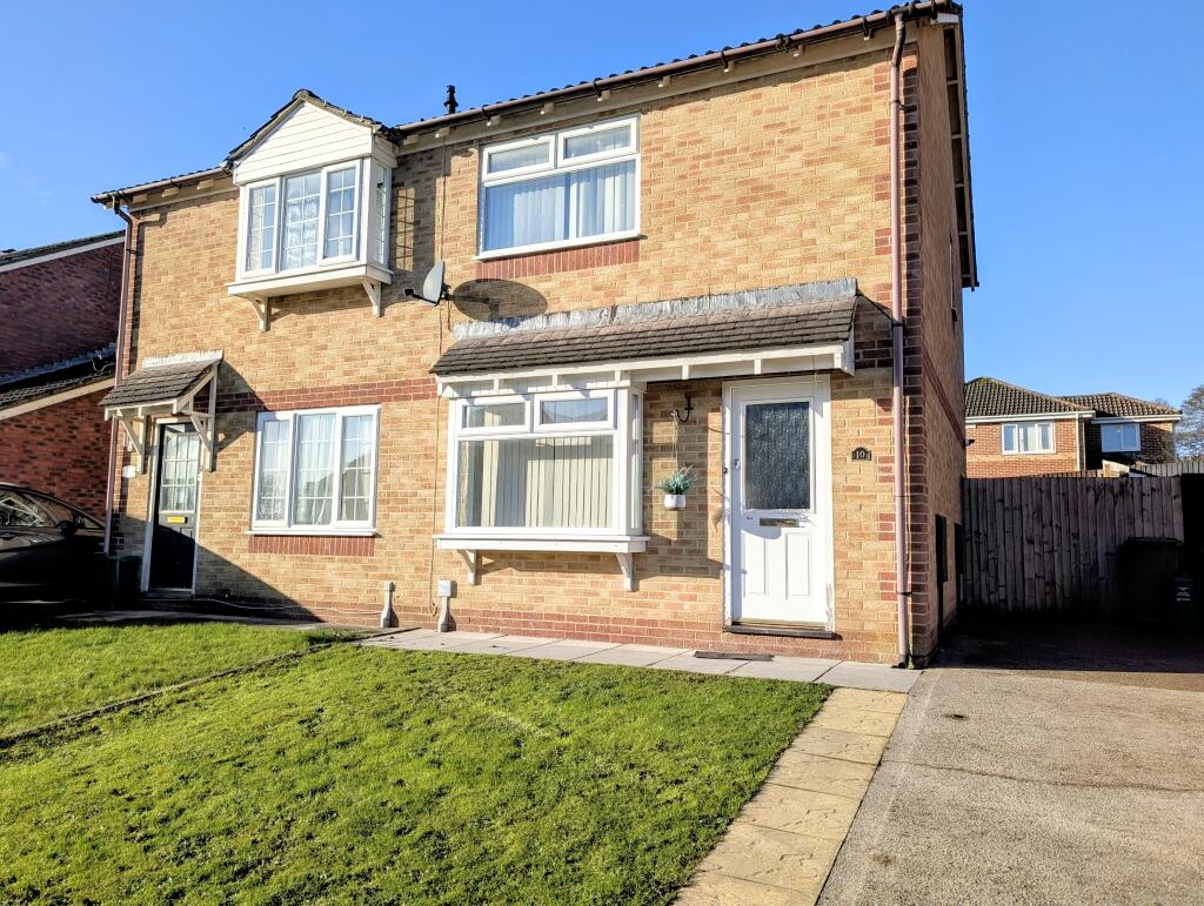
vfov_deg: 56.9
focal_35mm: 24
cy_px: 453
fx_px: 836
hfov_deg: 71.5
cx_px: 602
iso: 23
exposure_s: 1/1346
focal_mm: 6.9
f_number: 1.68
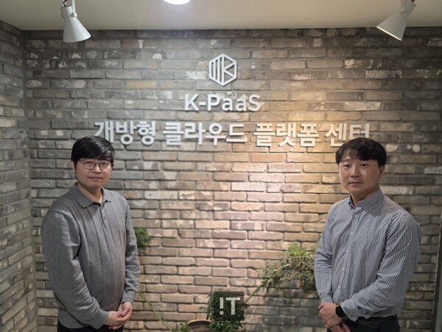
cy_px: 166
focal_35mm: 23
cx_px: 221
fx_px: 294
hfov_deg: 73.9
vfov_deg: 58.9
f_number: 1.7
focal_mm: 6.3
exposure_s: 1/120
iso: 320
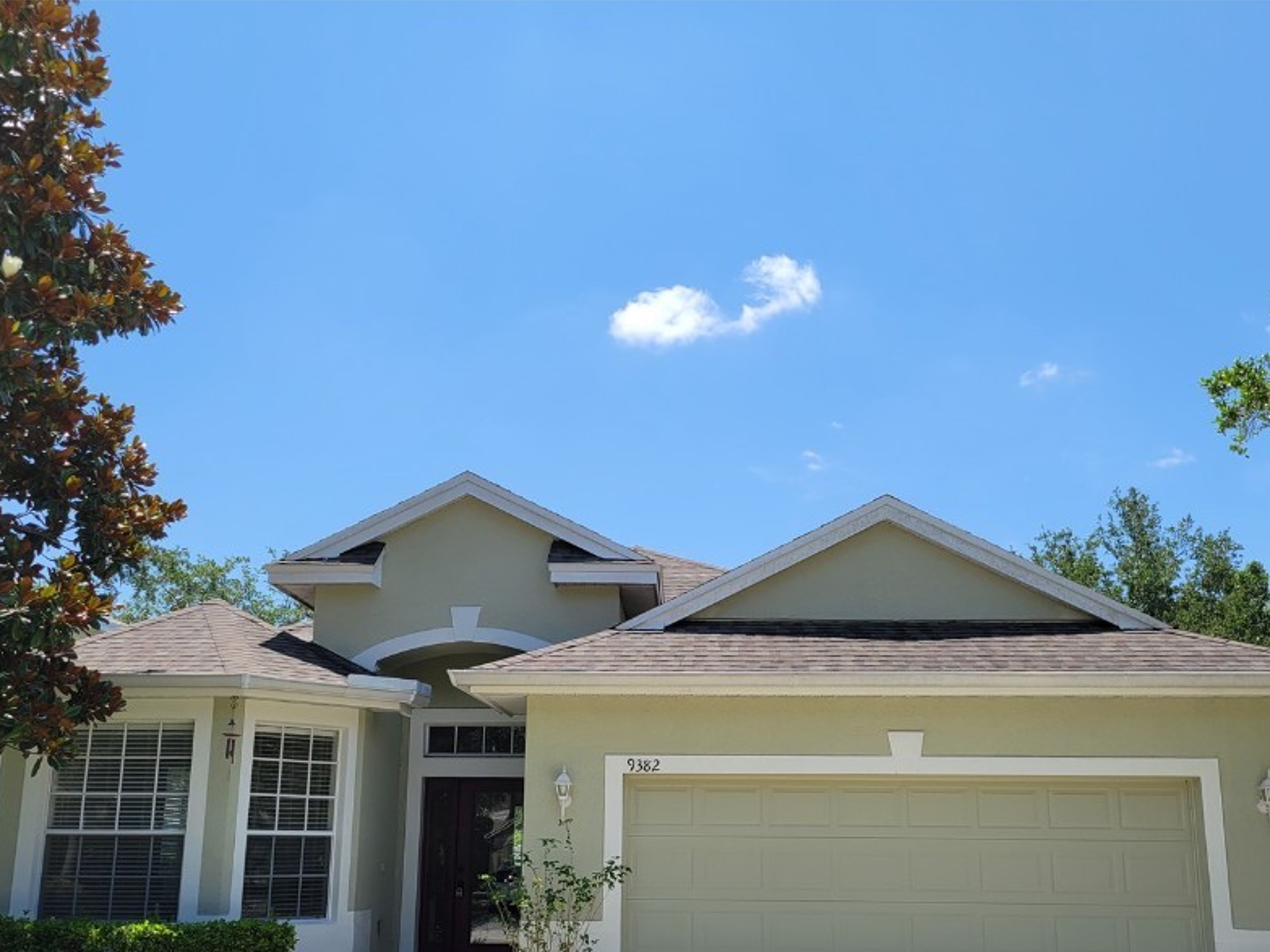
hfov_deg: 53.9
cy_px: 621
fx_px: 1247
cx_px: 670
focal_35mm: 34
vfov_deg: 41.3
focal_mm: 5.4
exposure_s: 1/2321
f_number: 1.8
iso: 40
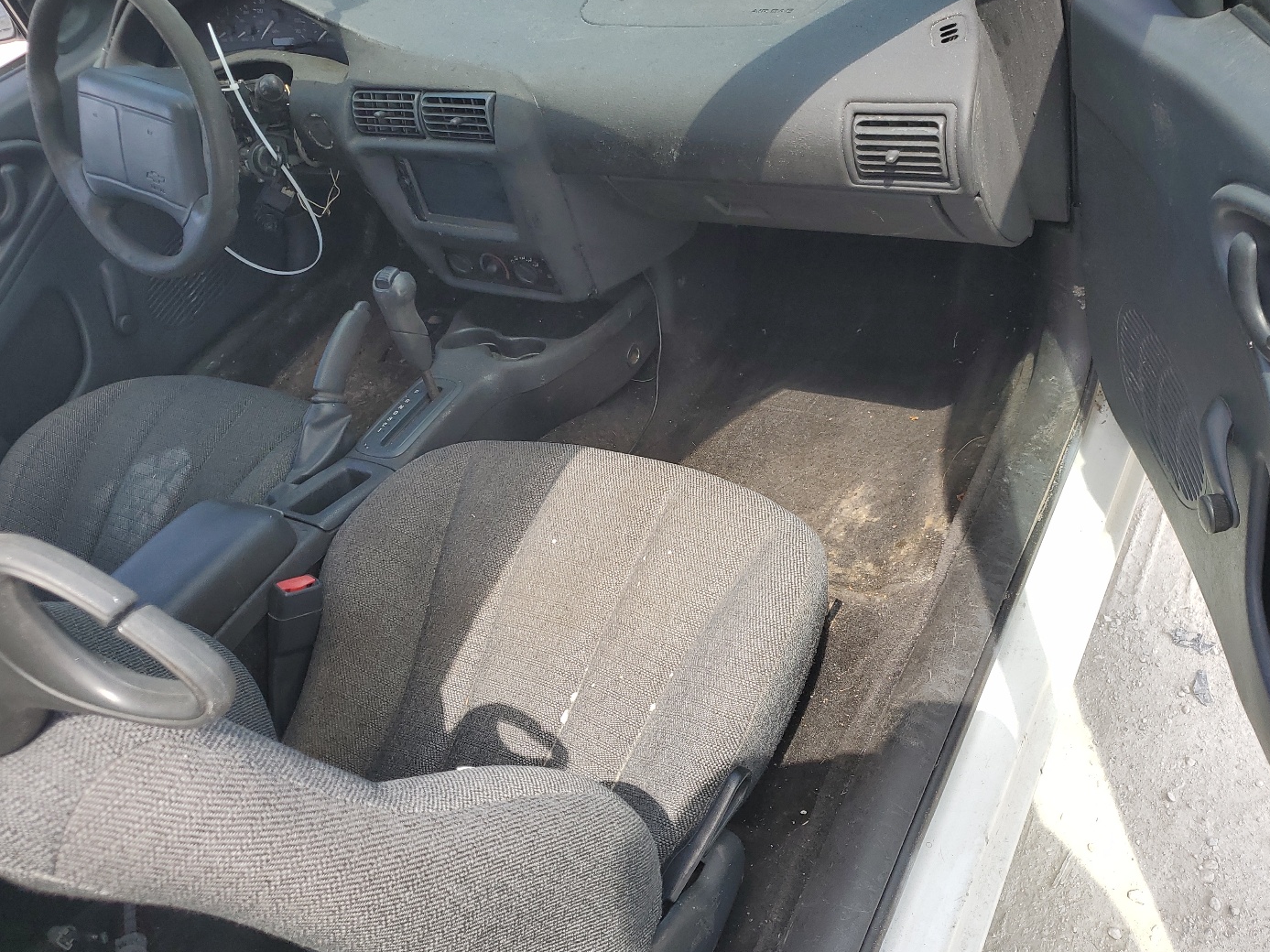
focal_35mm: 30
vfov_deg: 46.8
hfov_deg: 60.0
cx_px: 645
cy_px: 481
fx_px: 1101
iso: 50
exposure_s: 1/769
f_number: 1.5
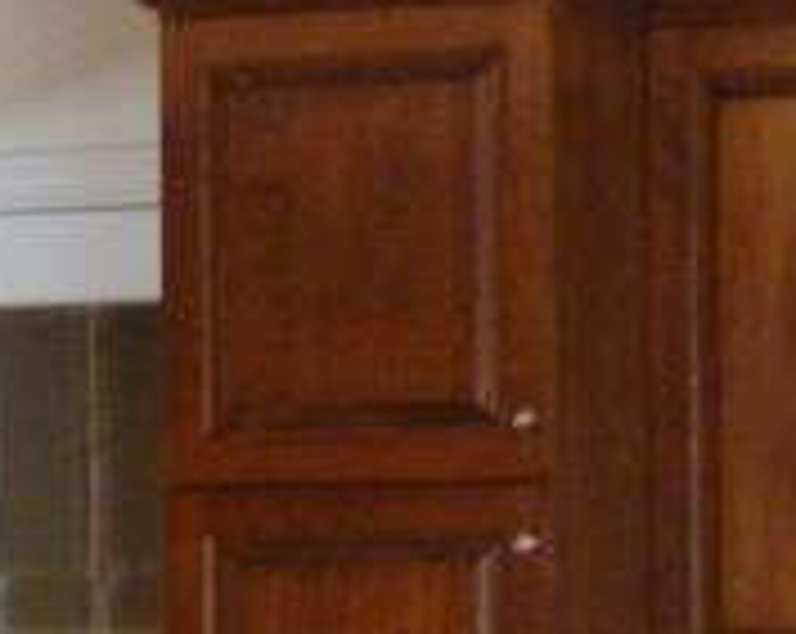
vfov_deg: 7.7
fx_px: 4657
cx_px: 337
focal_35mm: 198
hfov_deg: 9.8
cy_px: 859
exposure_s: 1/30
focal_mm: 6.3
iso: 400
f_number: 3.5
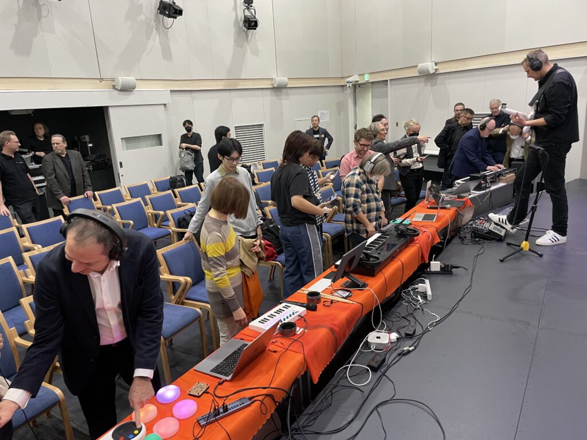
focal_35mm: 26
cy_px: 220
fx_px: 441
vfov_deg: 53.1
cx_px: 294
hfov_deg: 67.3
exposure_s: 1/51
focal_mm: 4.2
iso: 160
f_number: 1.6
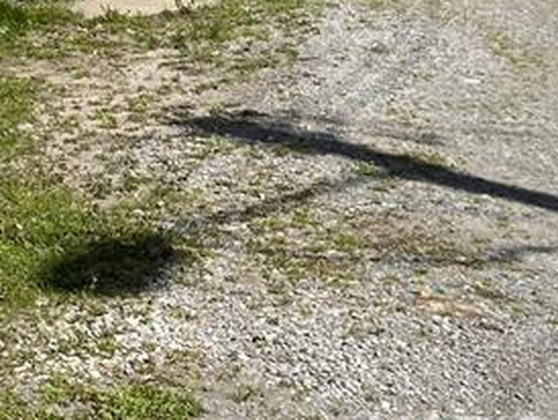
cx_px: -472
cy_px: -302
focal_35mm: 97
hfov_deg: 16.6
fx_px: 1565
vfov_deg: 13.8
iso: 32
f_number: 1.8
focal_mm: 4.25
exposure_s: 1/4274
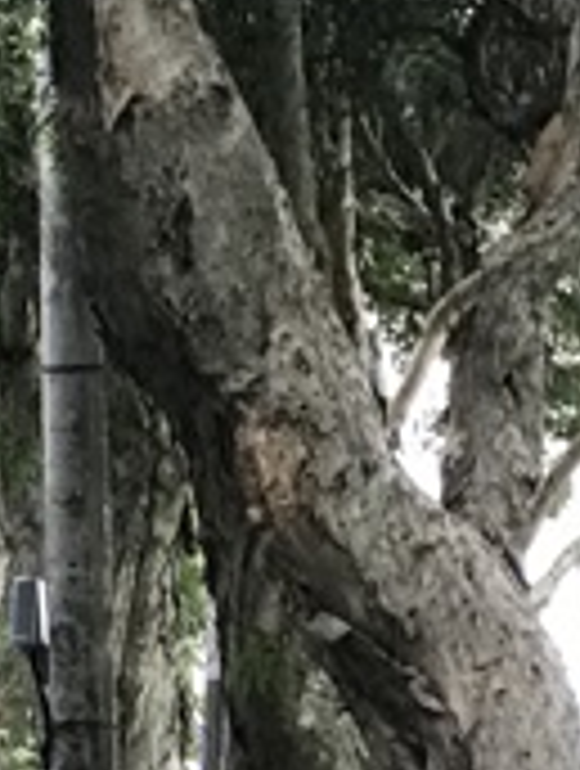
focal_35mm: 266
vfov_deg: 7.4
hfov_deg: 5.5
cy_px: 77
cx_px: -652
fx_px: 5920
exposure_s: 1/60
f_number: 2.8
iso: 64
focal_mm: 6.6
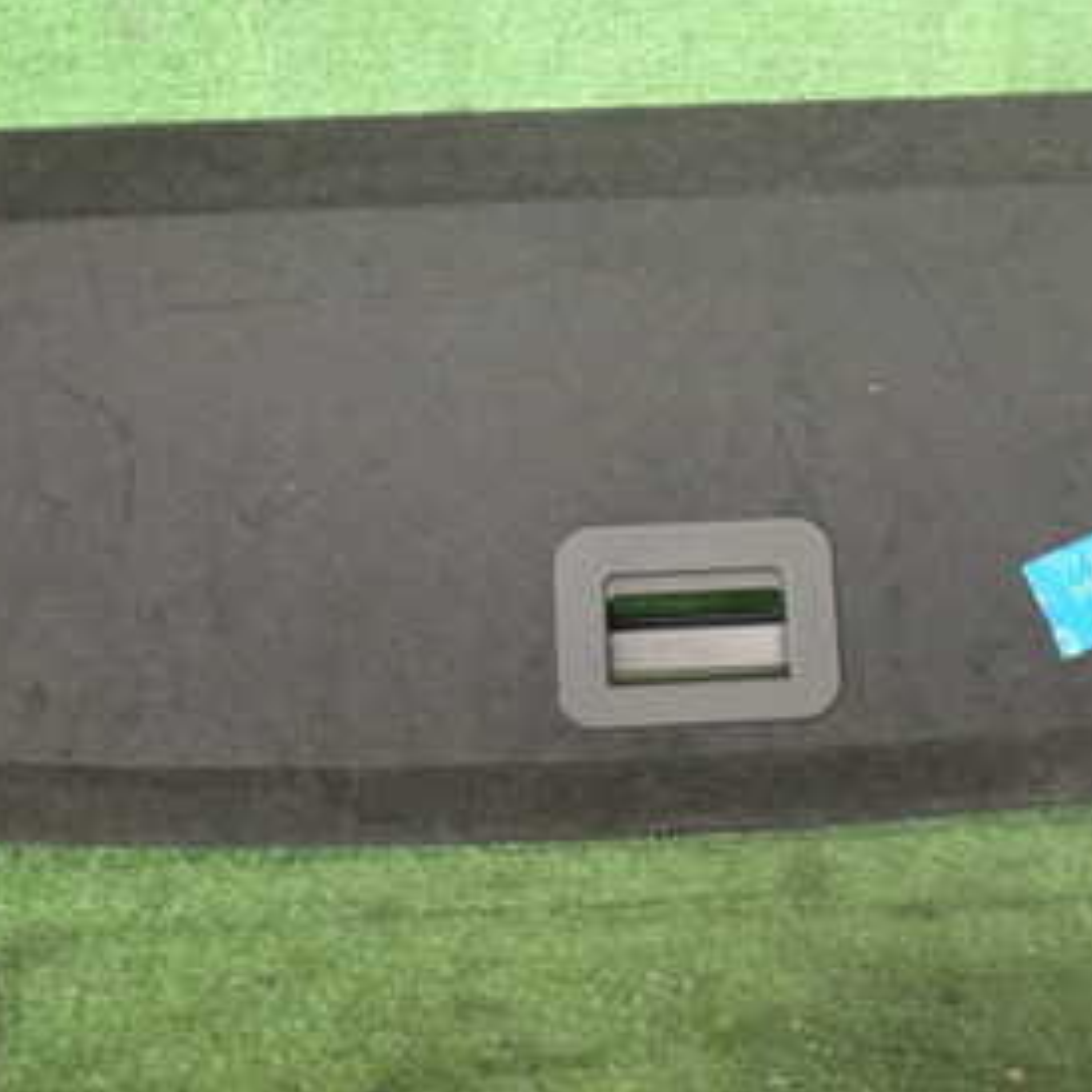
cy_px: 335
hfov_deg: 29.4
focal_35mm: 58
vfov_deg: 29.3
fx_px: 2070
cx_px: 693
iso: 320
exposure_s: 1/30
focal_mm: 5.4
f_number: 2.3
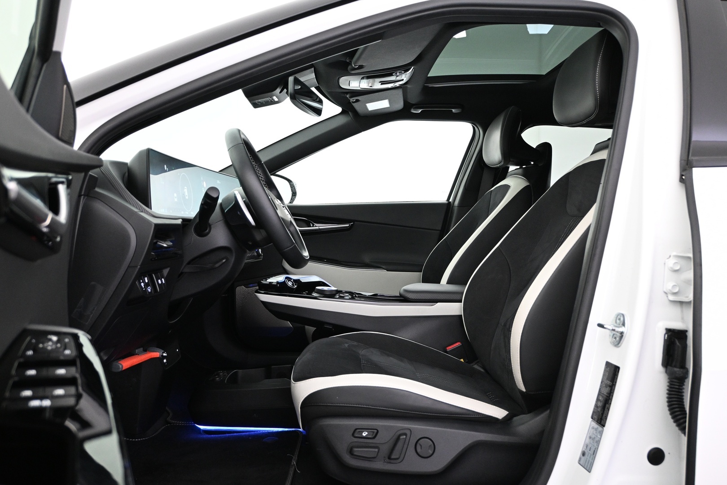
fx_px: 591
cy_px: 242
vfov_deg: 44.6
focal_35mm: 29
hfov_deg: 63.2
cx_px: 364
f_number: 3.8
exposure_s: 1/25
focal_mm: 19.5
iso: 1600
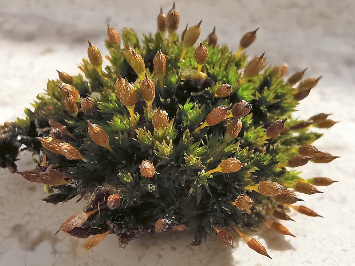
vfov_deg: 45.4
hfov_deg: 58.4
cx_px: 178
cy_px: 133
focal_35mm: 31
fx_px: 318
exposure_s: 1/636
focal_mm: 2.35
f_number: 2.2
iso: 50
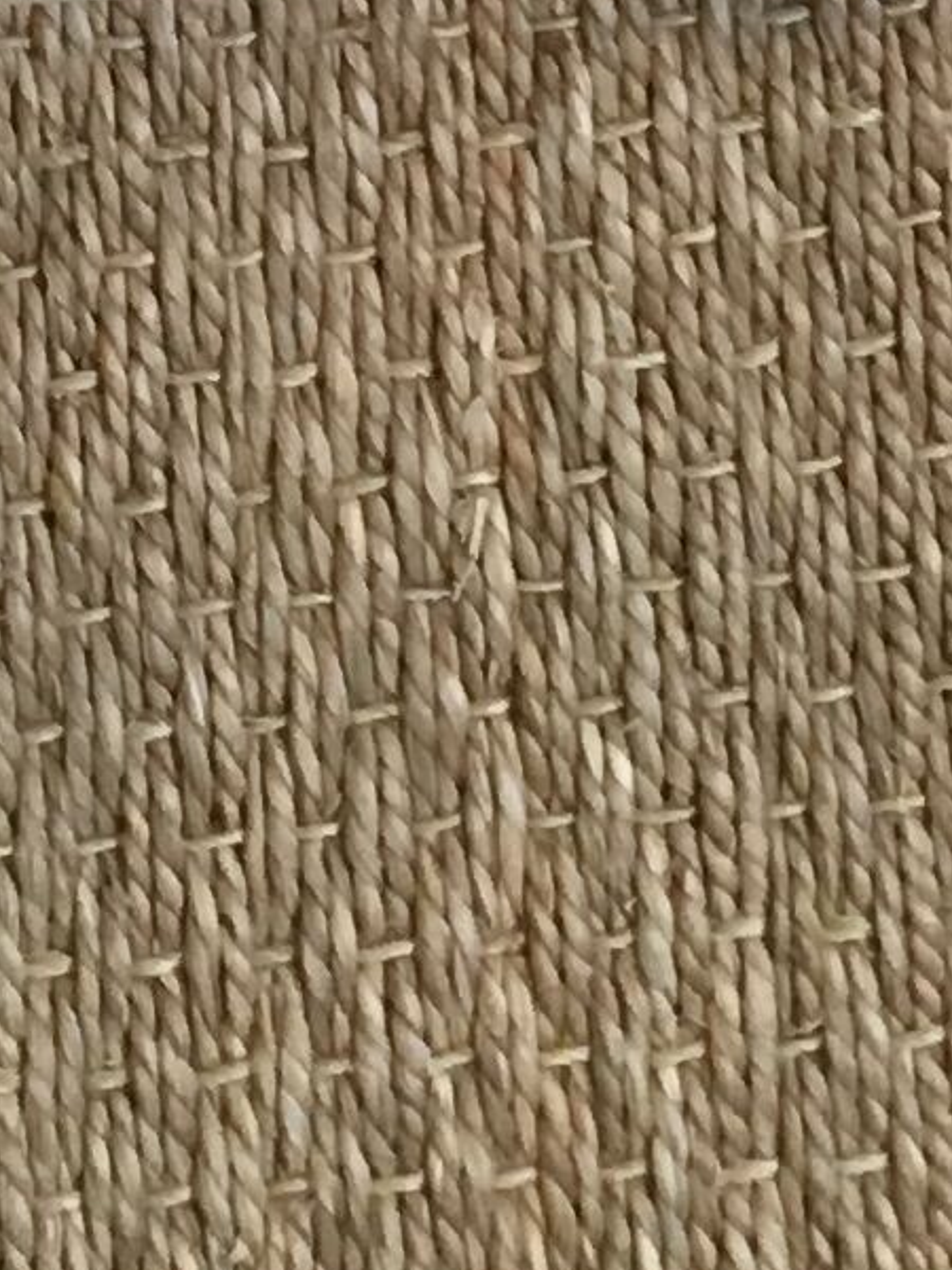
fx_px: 7150
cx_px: -406
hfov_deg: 7.5
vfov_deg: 9.2
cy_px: -1611
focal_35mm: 195
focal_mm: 4.15
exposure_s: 1/33
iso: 64
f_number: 2.2
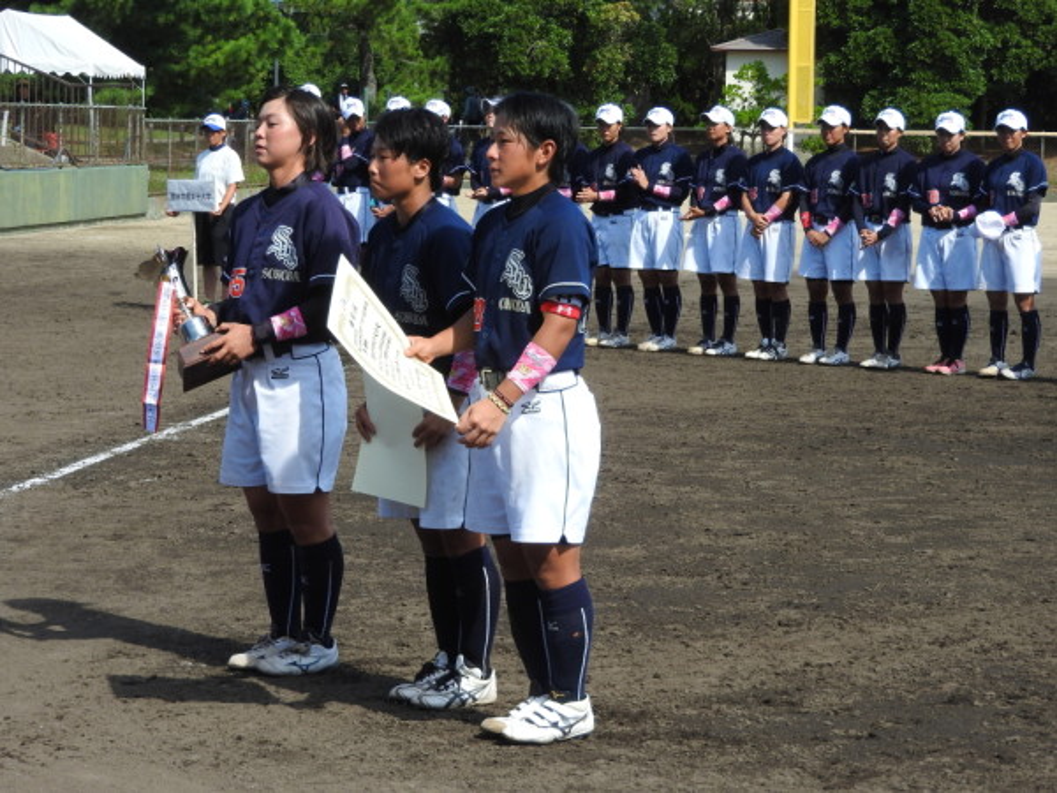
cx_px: 528
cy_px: 396
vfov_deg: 12.9
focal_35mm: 115
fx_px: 3512
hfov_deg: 17.1
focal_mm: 20.6
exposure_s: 1/400
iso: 100
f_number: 5
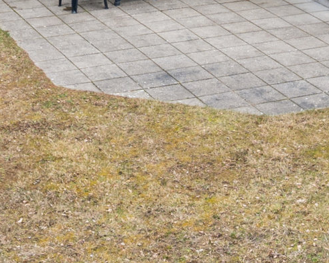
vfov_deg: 11.8
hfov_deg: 17.2
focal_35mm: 112
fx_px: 1089
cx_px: 151
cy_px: -313
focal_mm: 19.5
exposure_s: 1/125
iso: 200
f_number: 8
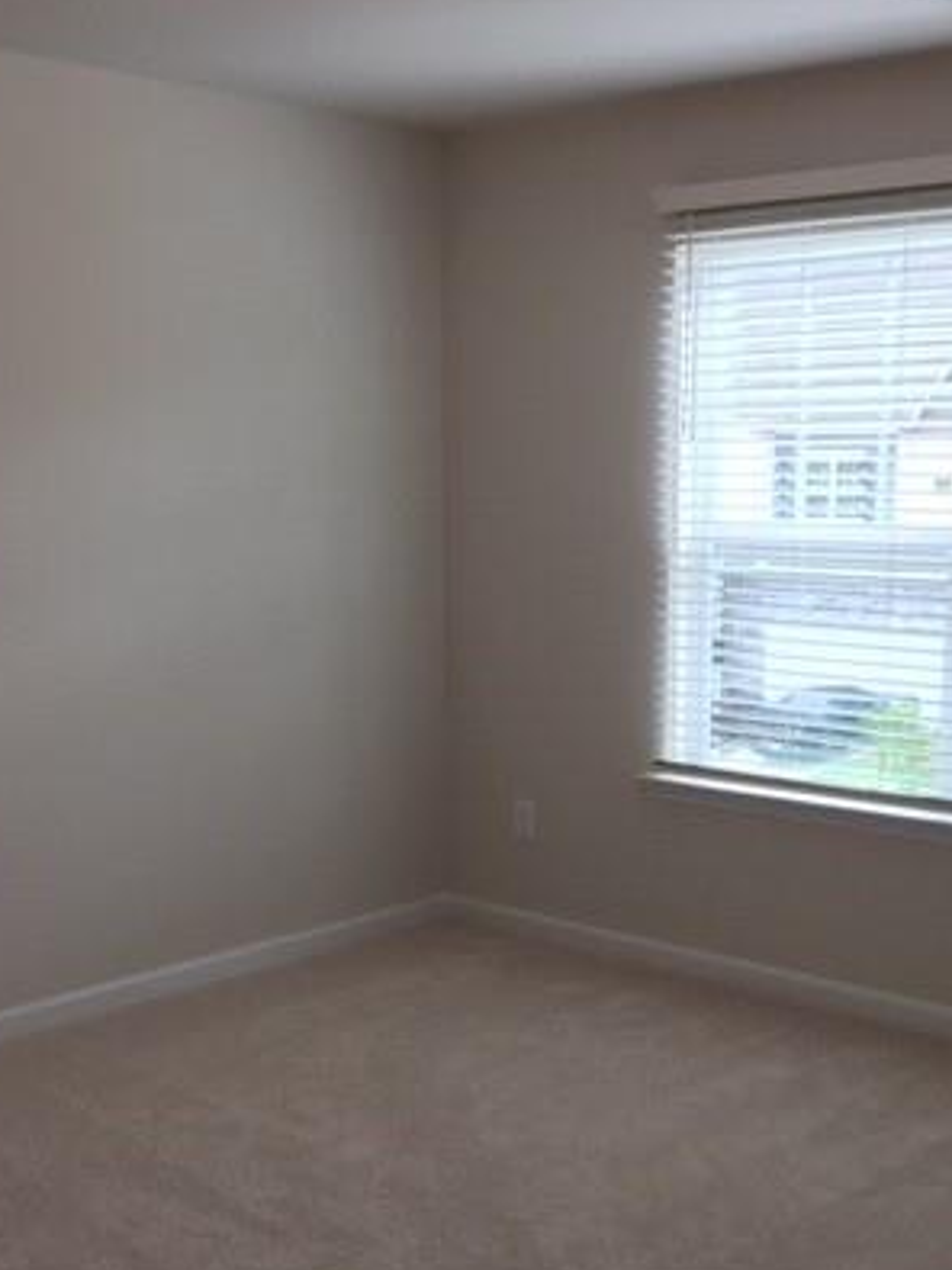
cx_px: 569
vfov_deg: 39.7
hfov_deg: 30.8
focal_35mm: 47
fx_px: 1724
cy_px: 903
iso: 32
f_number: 2.2
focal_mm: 4.15
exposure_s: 1/30
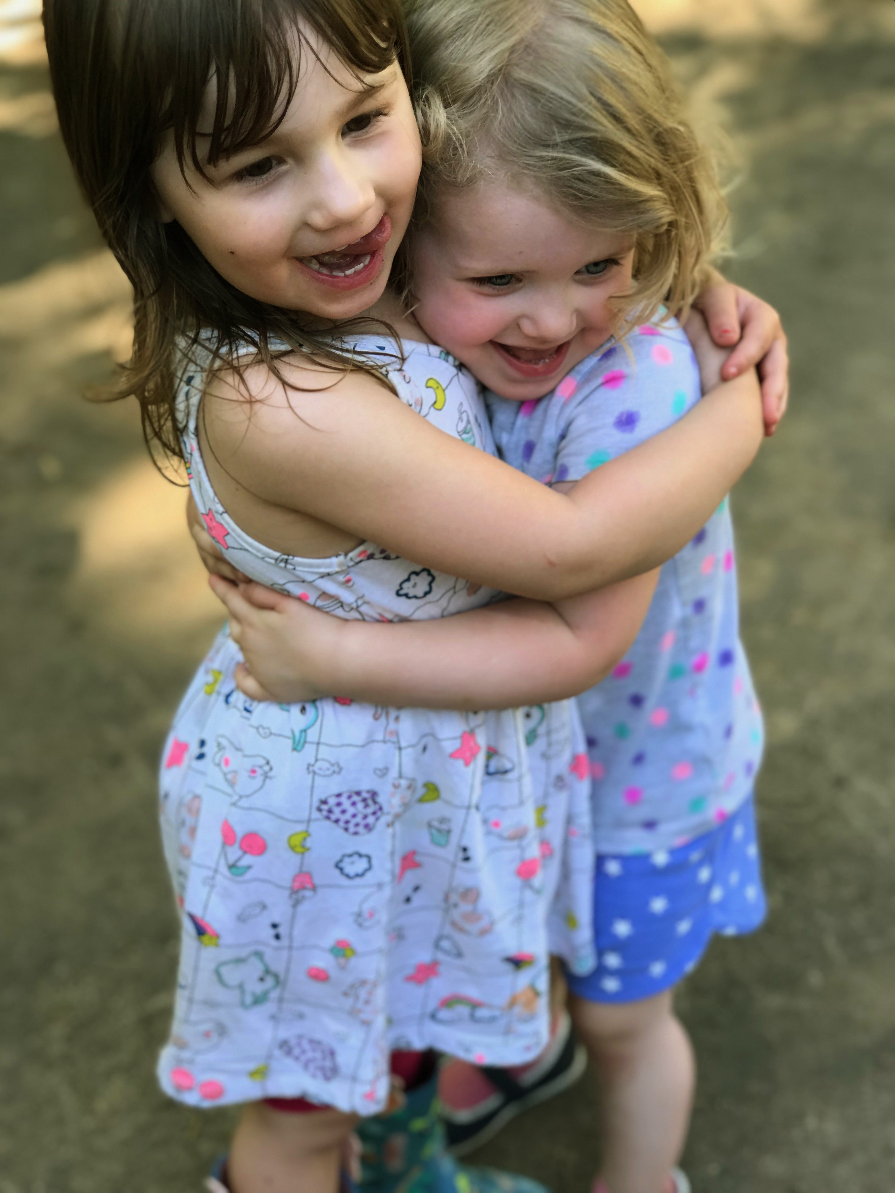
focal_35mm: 57
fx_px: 1965
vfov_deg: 33.8
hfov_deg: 25.7
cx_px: 448
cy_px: 596
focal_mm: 6.6
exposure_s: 1/120
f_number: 2.8
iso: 25
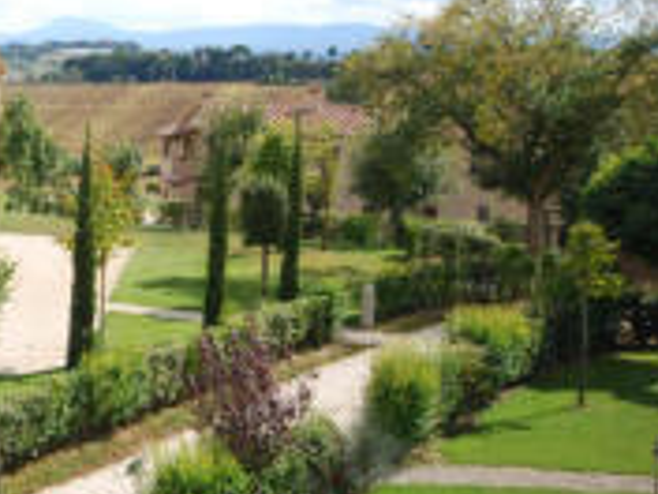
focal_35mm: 78
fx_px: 1483
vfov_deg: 18.8
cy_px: 159
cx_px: -224
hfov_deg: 22.2
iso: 200
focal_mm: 20
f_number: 10
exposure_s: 1/200
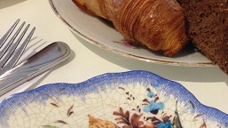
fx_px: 507
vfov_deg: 14.4
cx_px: 140
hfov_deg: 25.3
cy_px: 65
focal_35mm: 84
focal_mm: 4.12
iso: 160
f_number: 2.4
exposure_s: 1/20
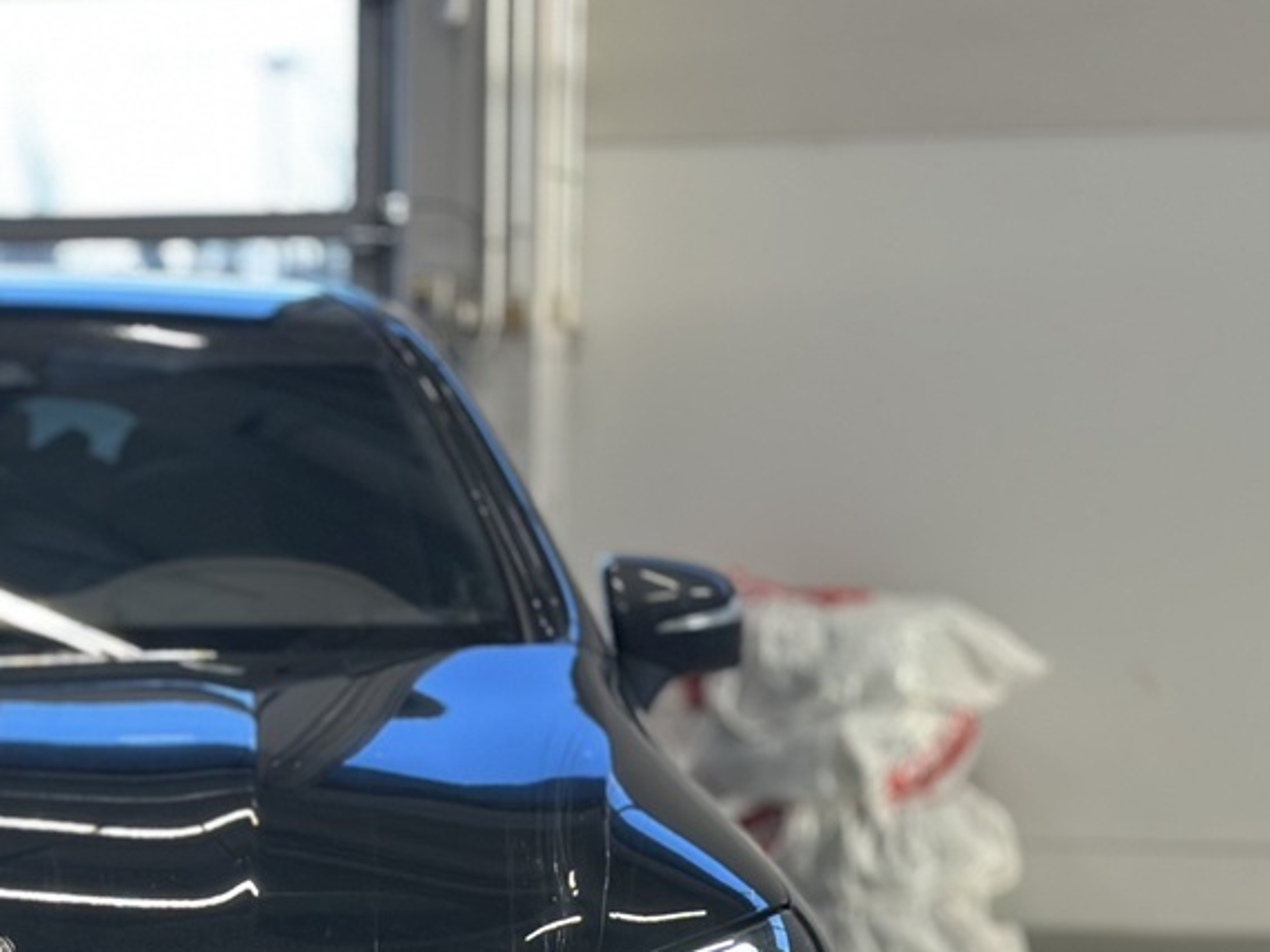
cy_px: 919
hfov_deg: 16.0
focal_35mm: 121
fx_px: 4438
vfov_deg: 12.1
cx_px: 0
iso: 100
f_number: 1.78
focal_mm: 6.86
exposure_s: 1/100
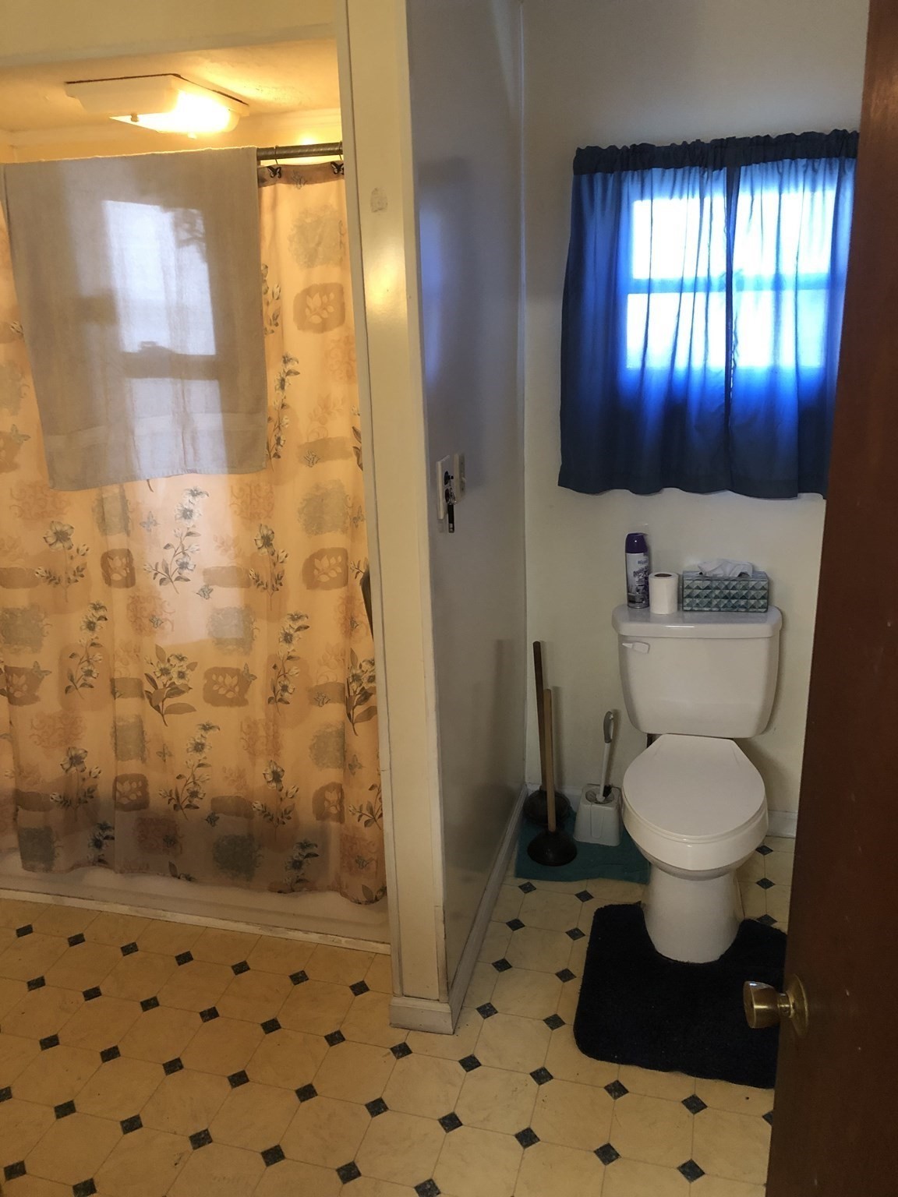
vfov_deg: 63.4
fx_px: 968
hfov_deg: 49.7
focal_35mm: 28
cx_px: 449
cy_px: 598
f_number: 1.8
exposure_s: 1/11
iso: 100
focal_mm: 3.99
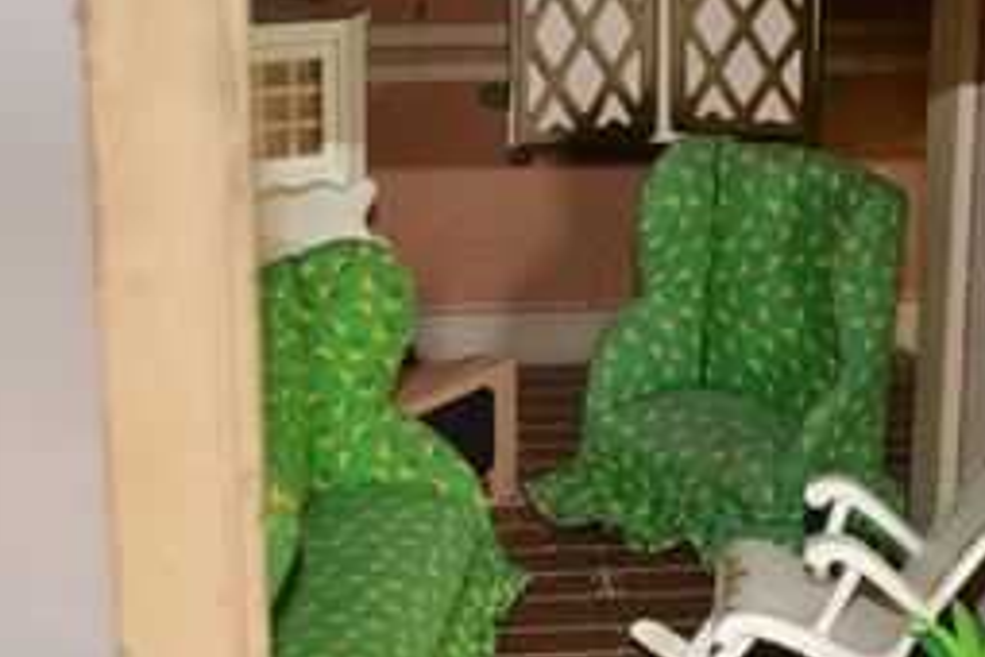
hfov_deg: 19.2
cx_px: 726
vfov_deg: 12.9
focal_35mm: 106
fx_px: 2900
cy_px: 421
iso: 400
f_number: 4.5
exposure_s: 1/100
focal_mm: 30
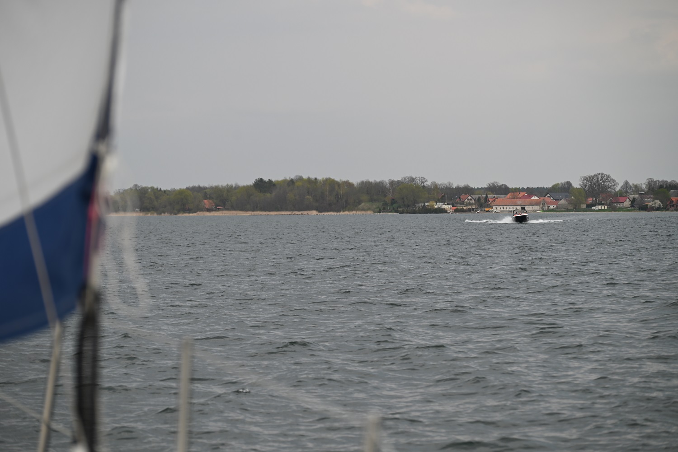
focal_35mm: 125
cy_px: 226
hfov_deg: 16.4
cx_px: 339
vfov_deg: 11.0
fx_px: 2355
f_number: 5.6
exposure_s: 1/500
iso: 110
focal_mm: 125
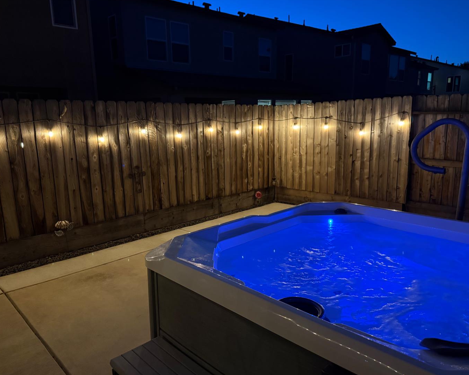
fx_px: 361
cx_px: 229
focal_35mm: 26
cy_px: 191
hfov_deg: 66.0
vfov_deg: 54.9
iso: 1000
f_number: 1.78
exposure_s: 1/30
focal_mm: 6.76
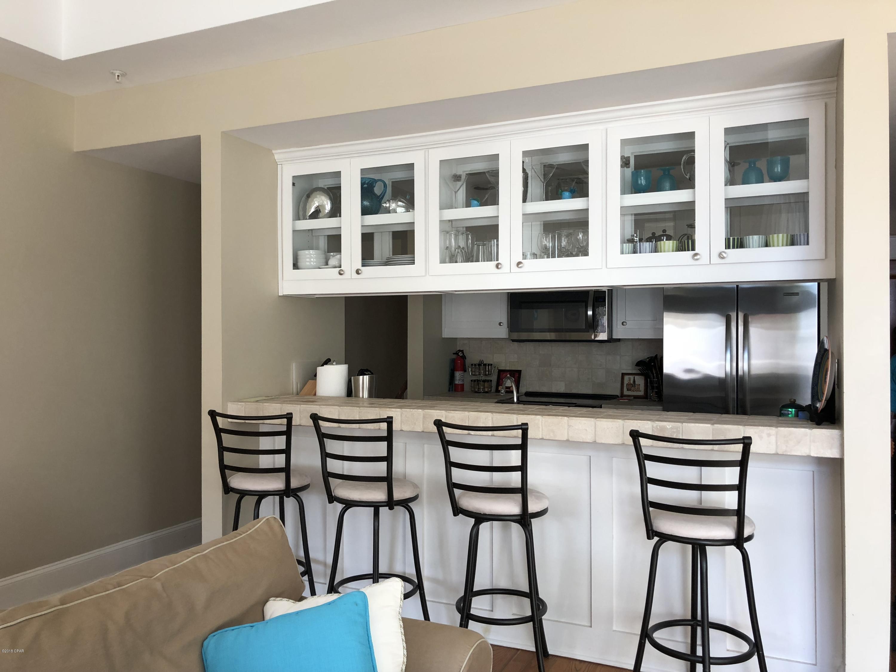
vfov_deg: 49.7
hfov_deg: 63.4
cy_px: 336
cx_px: 448
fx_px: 725
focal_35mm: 28
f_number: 1.8
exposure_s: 1/30
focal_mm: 3.99
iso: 25
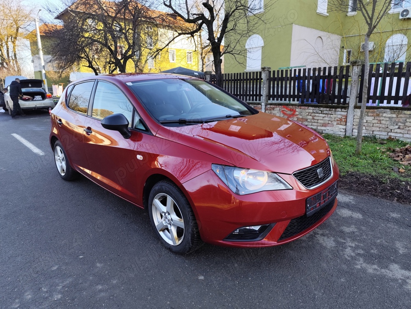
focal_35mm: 23
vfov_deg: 58.9
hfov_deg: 73.9
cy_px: 154
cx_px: 206
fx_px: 273
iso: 50
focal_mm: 6.19
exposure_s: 1/260
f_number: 1.65
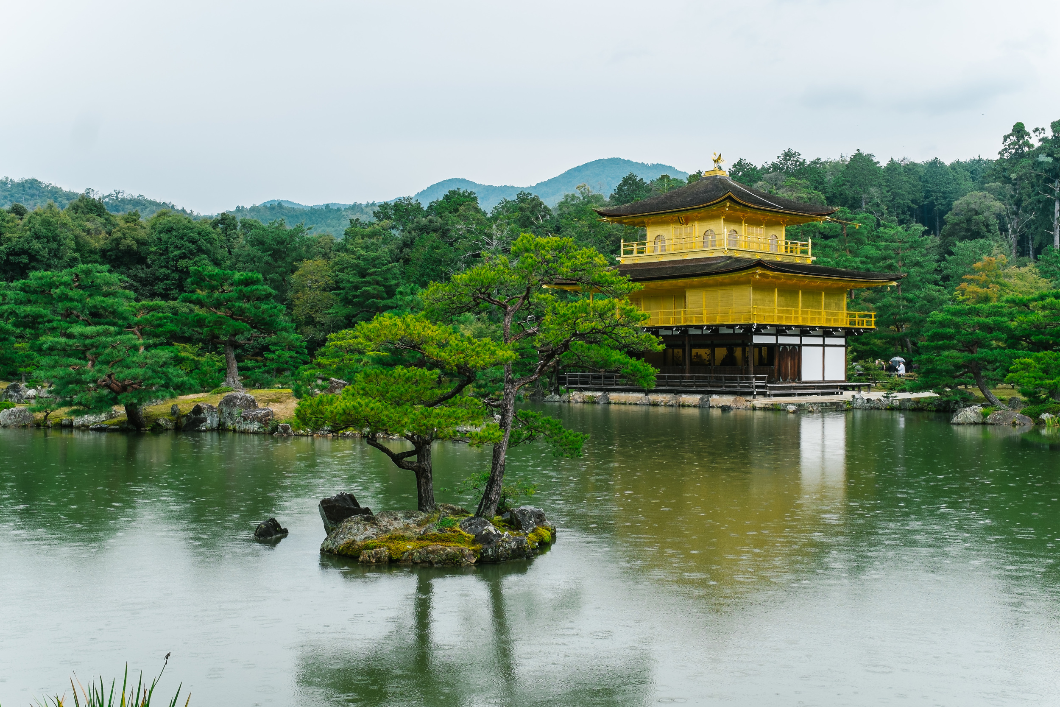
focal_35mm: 35
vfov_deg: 37.9
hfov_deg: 54.4
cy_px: 354
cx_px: 530
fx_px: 1031
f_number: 7.1
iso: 200
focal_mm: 23
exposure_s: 1/125
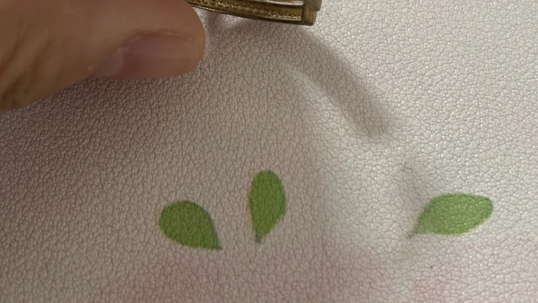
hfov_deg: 27.9
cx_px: 268
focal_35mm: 76
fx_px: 1084
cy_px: -41
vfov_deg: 15.4
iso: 200
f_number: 1.6
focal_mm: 5.96
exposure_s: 1/40
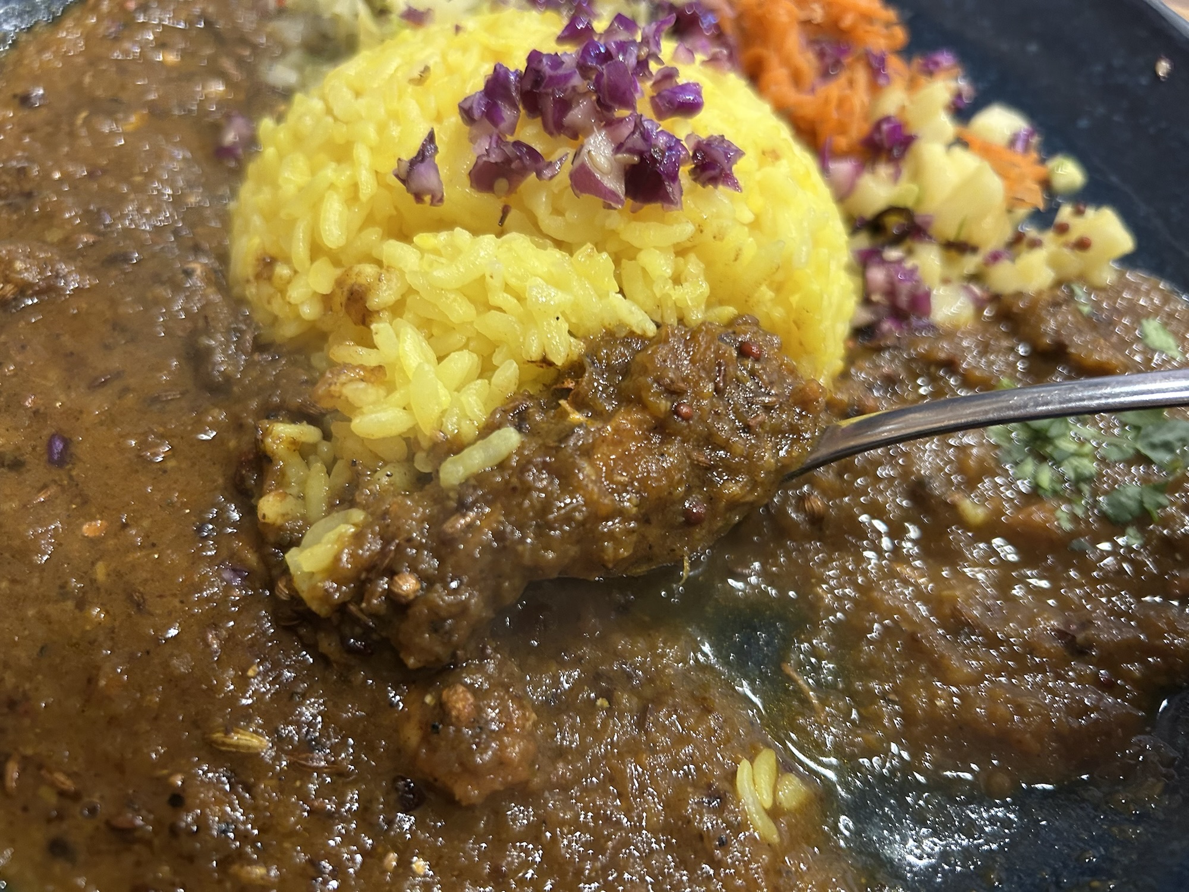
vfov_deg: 53.1
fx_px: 893
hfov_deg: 67.3
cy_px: 446
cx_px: 594
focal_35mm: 26
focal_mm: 5.7
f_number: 1.5
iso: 250
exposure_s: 1/50
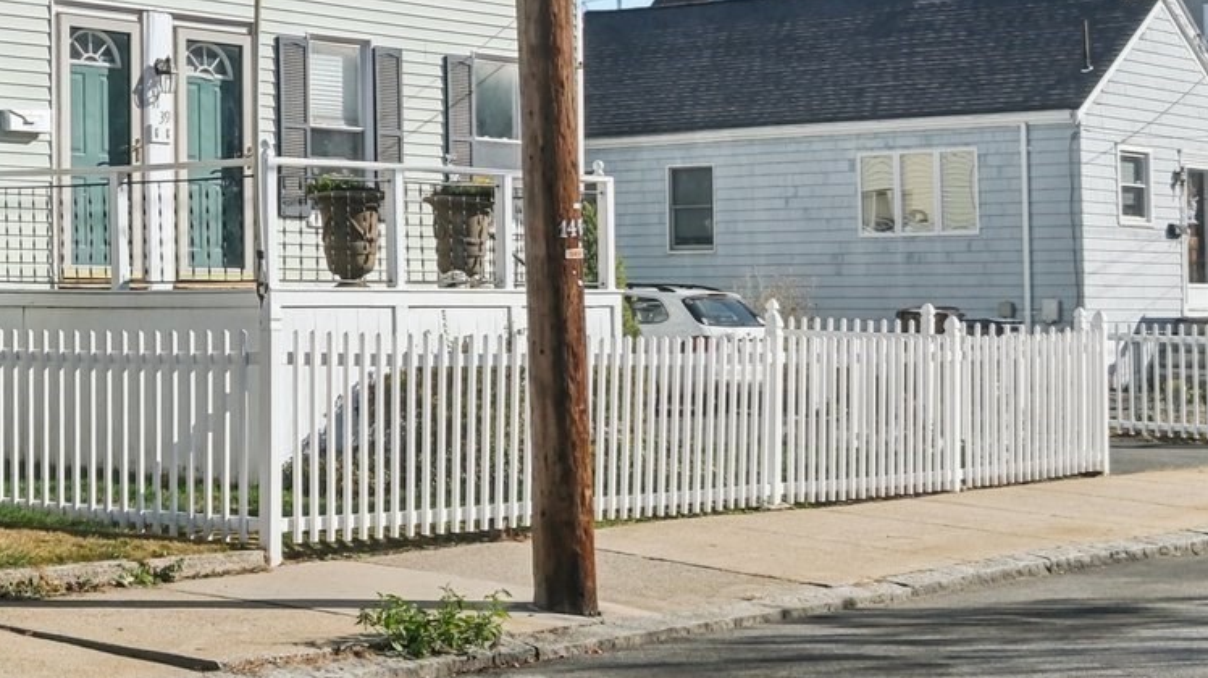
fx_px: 2113
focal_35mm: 66
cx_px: 202
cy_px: -312
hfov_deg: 30.9
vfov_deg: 16.7
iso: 160
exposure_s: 1/900
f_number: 5.6
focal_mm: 15.1
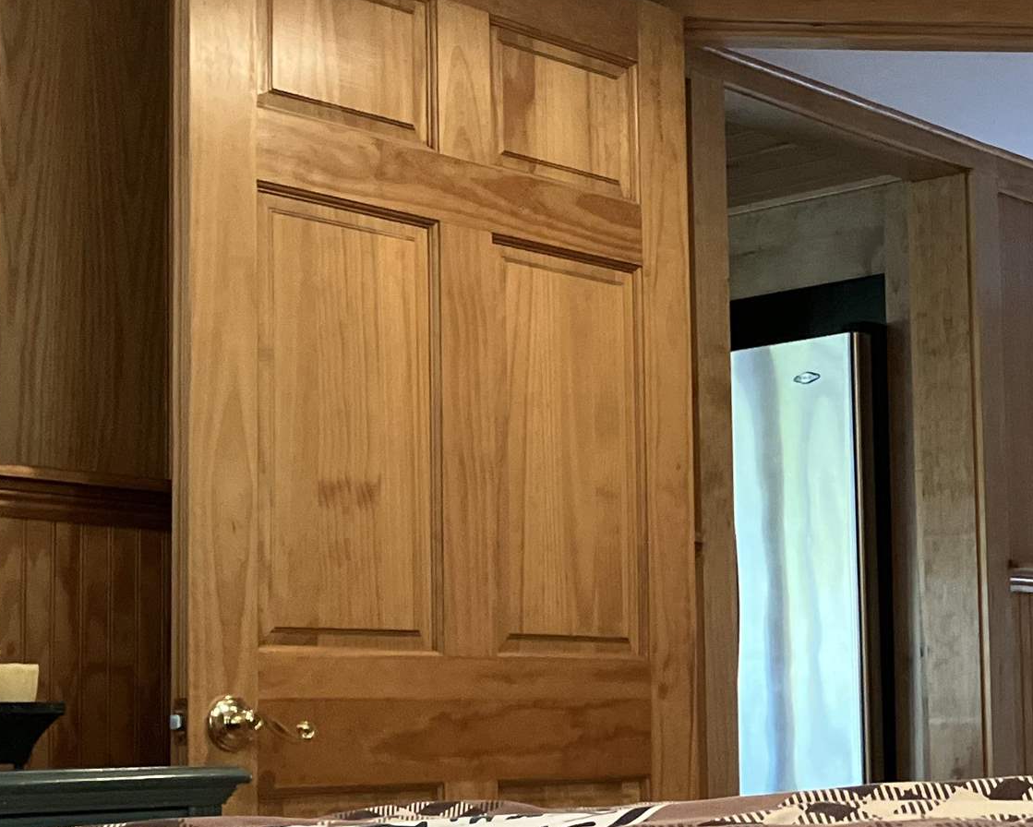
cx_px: 1035
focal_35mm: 75
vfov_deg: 20.4
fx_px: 2294
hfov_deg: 24.2
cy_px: 523
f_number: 1.8
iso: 250
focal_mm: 3.99
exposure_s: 1/60
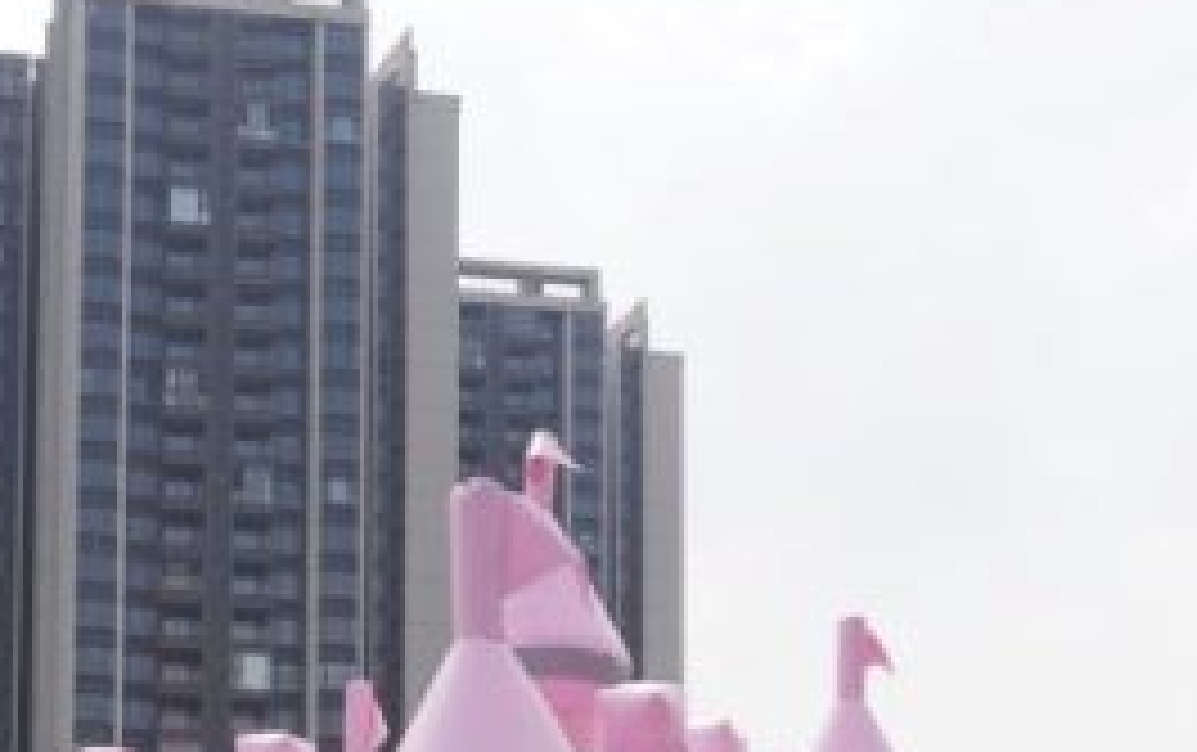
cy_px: 1187
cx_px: -90
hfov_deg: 21.1
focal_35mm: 94
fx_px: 3070
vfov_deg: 13.1
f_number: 8
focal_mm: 16
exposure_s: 1/250
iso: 100
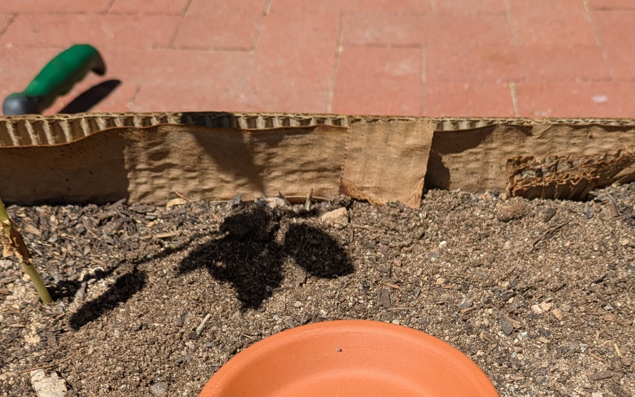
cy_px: 400
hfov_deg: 39.4
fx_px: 883
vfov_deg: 24.2
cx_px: 382
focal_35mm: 51
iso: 45
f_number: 1.89
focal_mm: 5.43
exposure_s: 1/2451
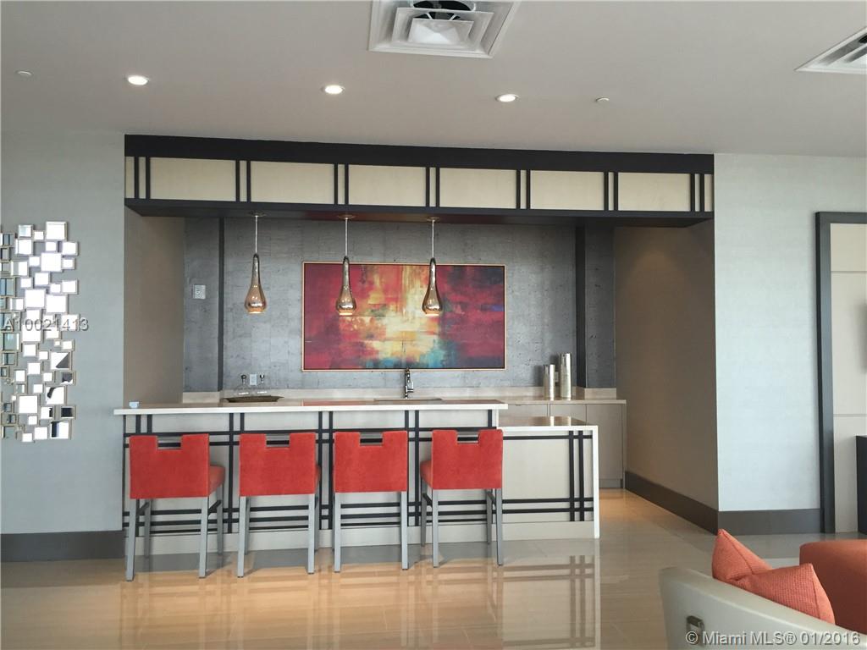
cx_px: 434
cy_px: 325
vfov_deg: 48.2
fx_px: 726
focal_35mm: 29
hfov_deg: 61.7
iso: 100
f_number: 2.2
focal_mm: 4.15
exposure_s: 1/30
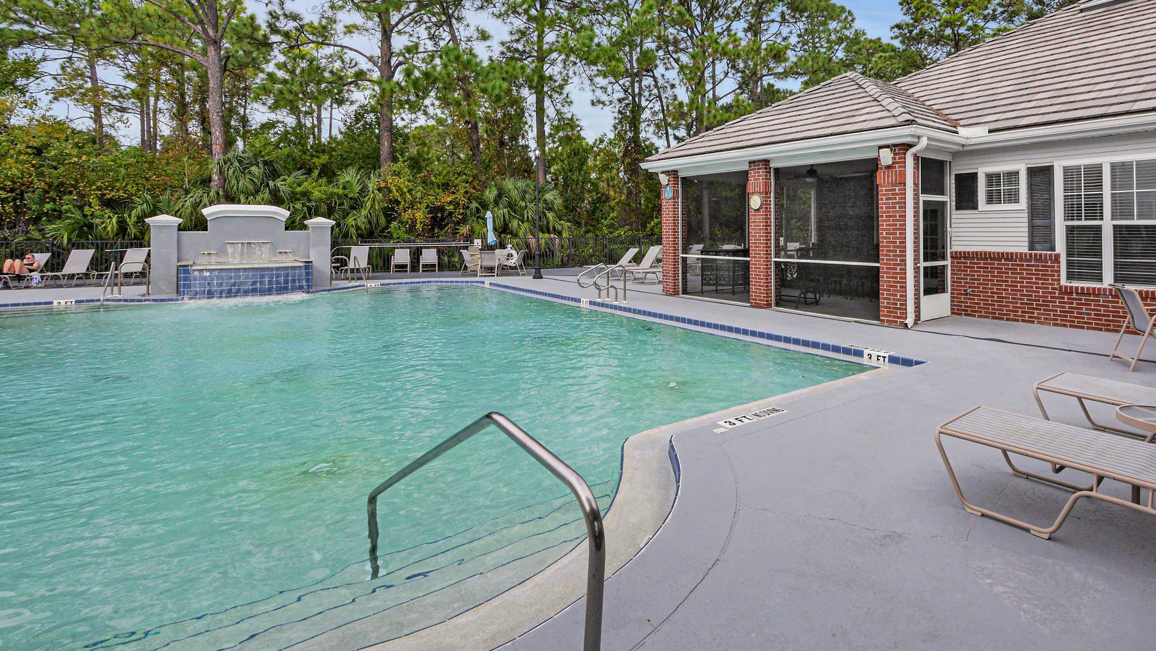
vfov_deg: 60.0
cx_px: 662
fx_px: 552
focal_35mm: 18
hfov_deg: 92.0
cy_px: 232
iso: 400
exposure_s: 1/500
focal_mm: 7
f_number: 8
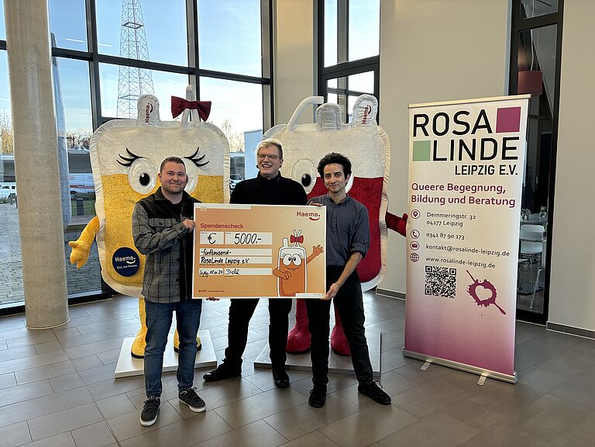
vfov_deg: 53.1
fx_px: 447
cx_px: 298
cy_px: 224
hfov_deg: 67.3
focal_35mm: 26
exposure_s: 1/100
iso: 100
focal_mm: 5.96
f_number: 1.6
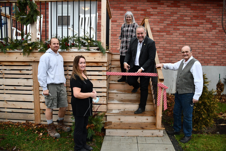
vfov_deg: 47.9
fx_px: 169
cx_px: 113
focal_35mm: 27
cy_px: 76
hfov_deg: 67.4
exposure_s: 1/200
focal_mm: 18
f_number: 3.5
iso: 800
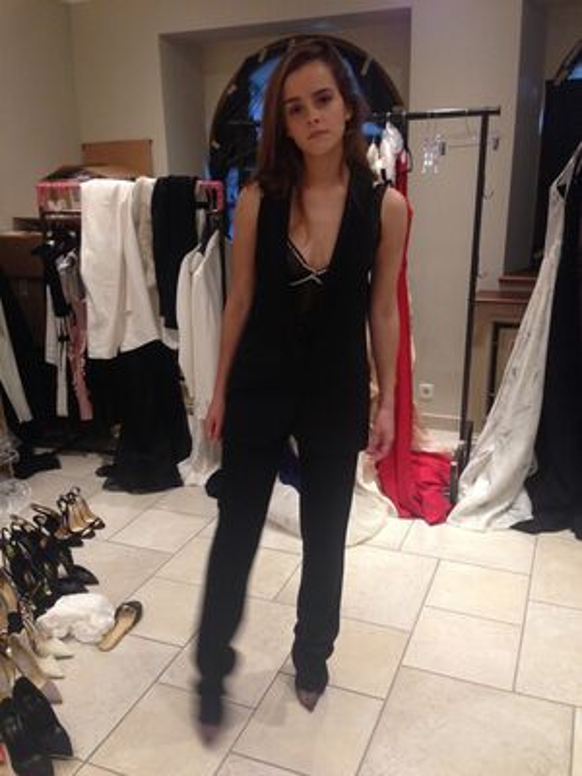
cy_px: 388
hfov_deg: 42.9
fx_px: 740
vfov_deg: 55.4
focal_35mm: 33
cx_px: 291
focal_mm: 4.12
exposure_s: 1/20
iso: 200
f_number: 2.4
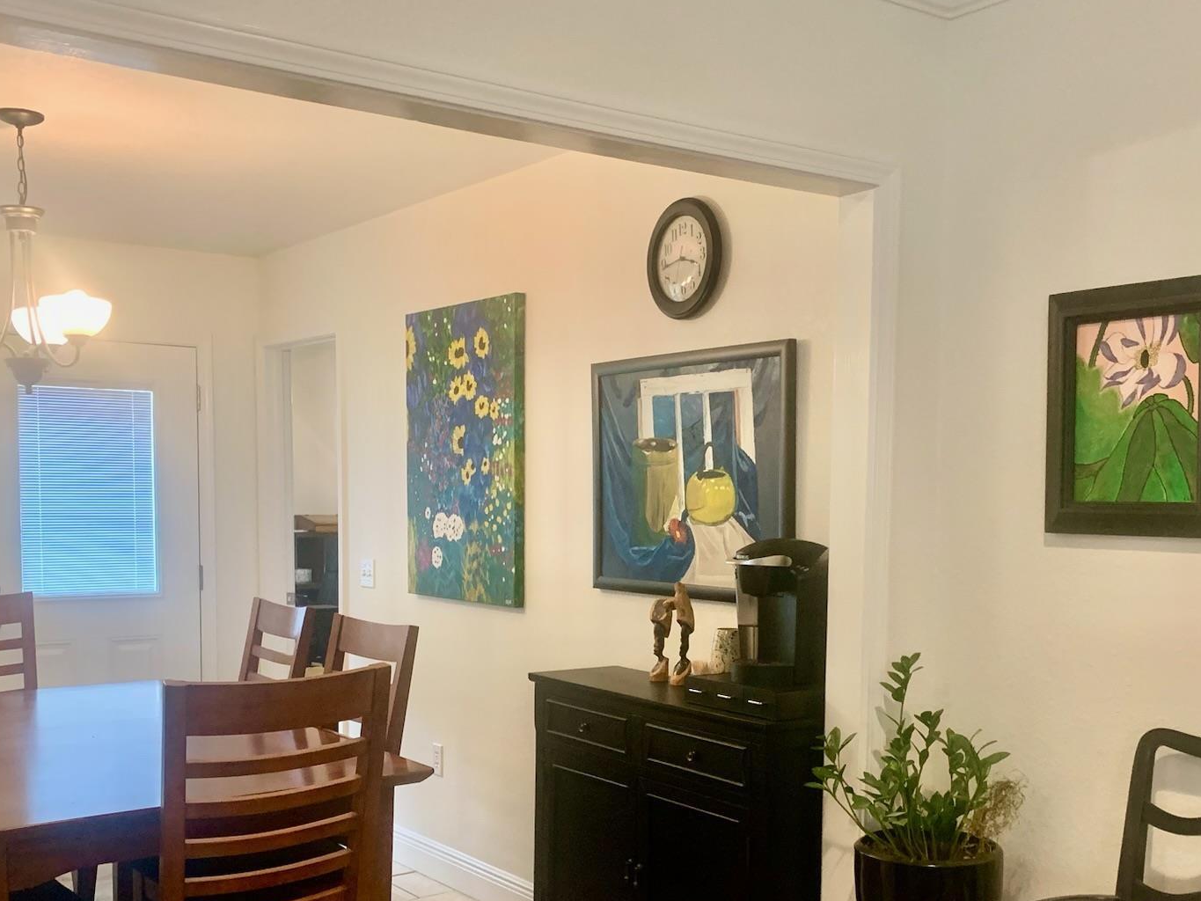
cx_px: 682
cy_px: 598
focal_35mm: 39
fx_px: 1353
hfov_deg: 47.7
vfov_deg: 36.5
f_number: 1.8
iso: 200
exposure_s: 1/60
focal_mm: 4.25
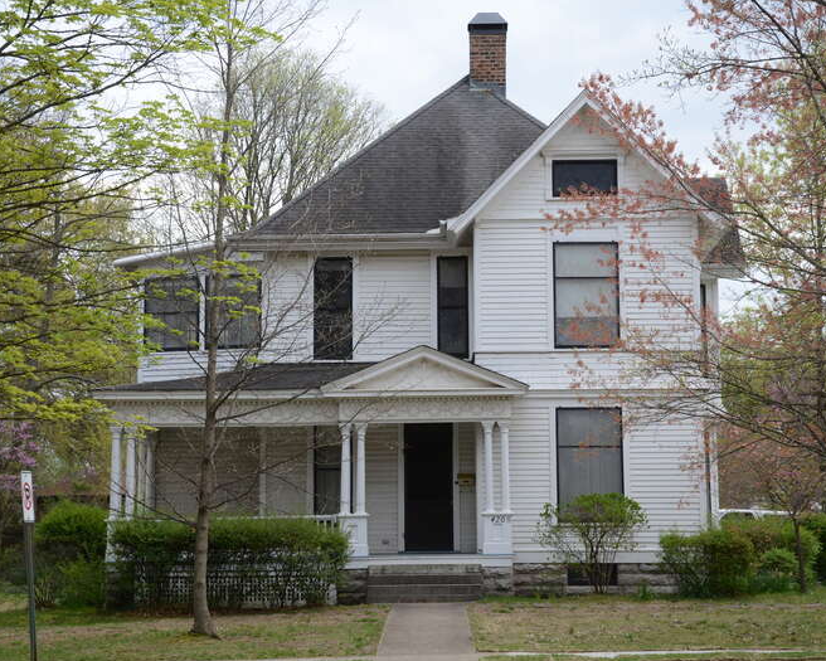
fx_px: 1760
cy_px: 332
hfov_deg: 26.4
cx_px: 418
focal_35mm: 72
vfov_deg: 21.3
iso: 200
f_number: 6.3
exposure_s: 1/500
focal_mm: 42
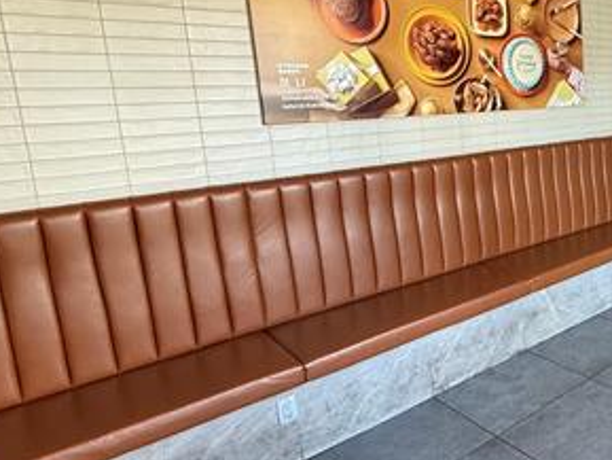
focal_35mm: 31
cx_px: 614
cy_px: 174
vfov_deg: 45.1
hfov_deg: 48.0
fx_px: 548
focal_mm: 2.22
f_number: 2.2
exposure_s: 1/99
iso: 250
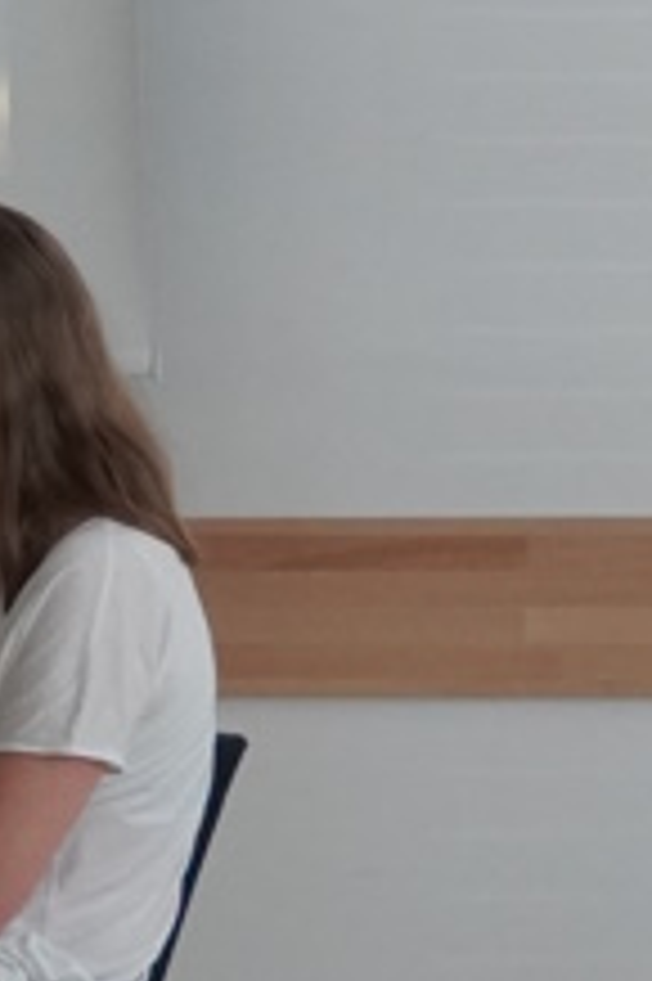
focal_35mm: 372
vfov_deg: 5.5
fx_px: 10115
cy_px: 500
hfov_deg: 3.7
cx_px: -517
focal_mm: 45
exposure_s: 1/160
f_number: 5
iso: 2000
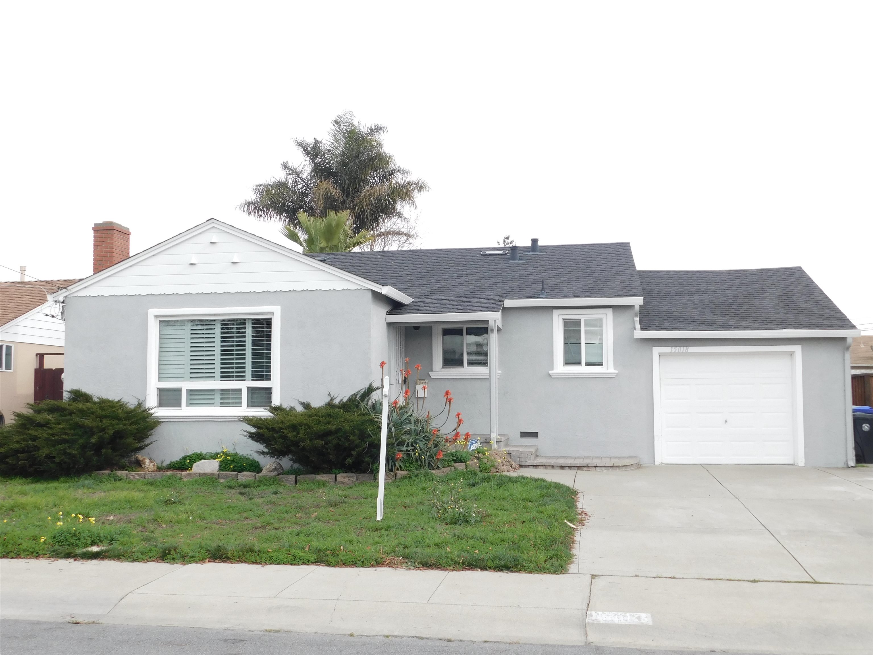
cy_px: 328
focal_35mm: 36
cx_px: 436
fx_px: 908
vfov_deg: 39.7
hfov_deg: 51.4
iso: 125
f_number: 3.5
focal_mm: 6.3
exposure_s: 1/400
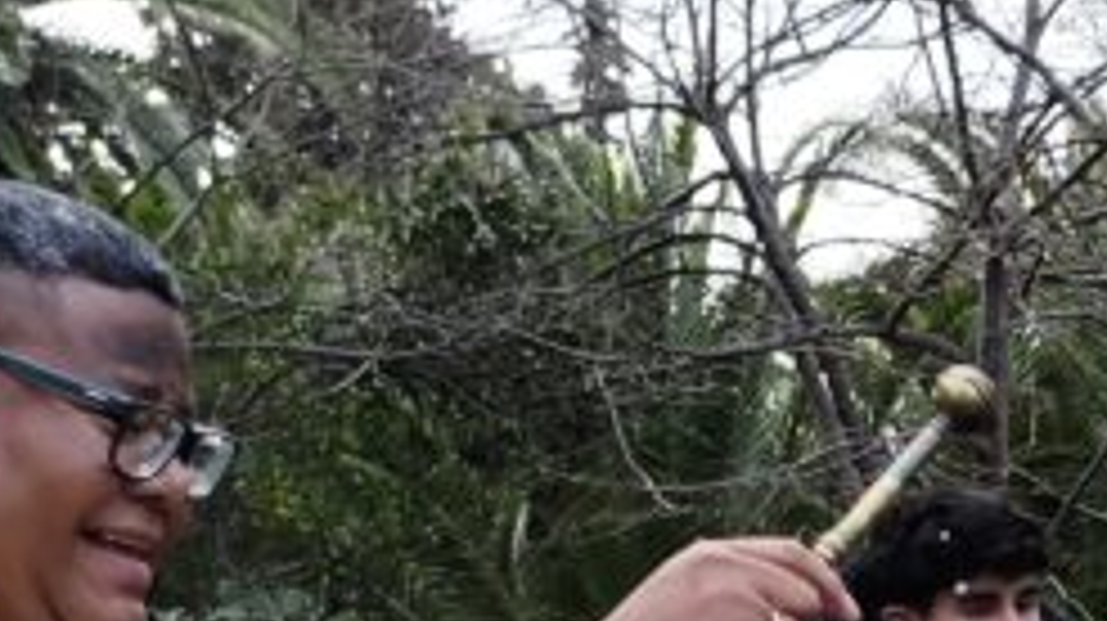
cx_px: 1224
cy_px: 1426
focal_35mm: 118
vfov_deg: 9.3
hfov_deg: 17.5
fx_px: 3461
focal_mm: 4.94
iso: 80
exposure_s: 1/176
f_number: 1.5
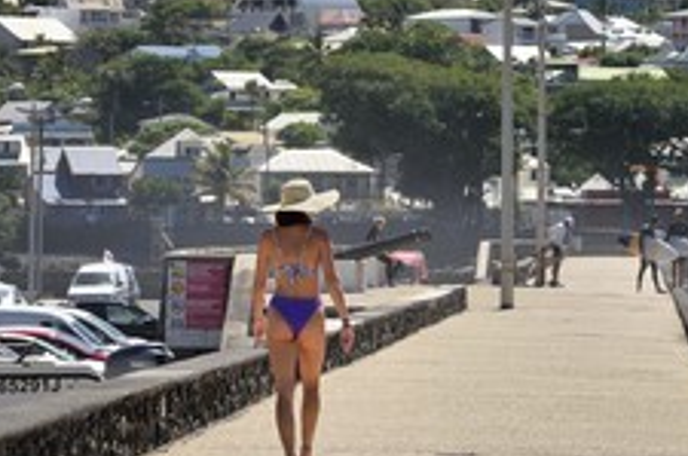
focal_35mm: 281
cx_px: 485
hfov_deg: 7.3
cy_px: 110
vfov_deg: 4.9
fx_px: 5359
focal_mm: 150
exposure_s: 1/250
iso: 200
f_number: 13
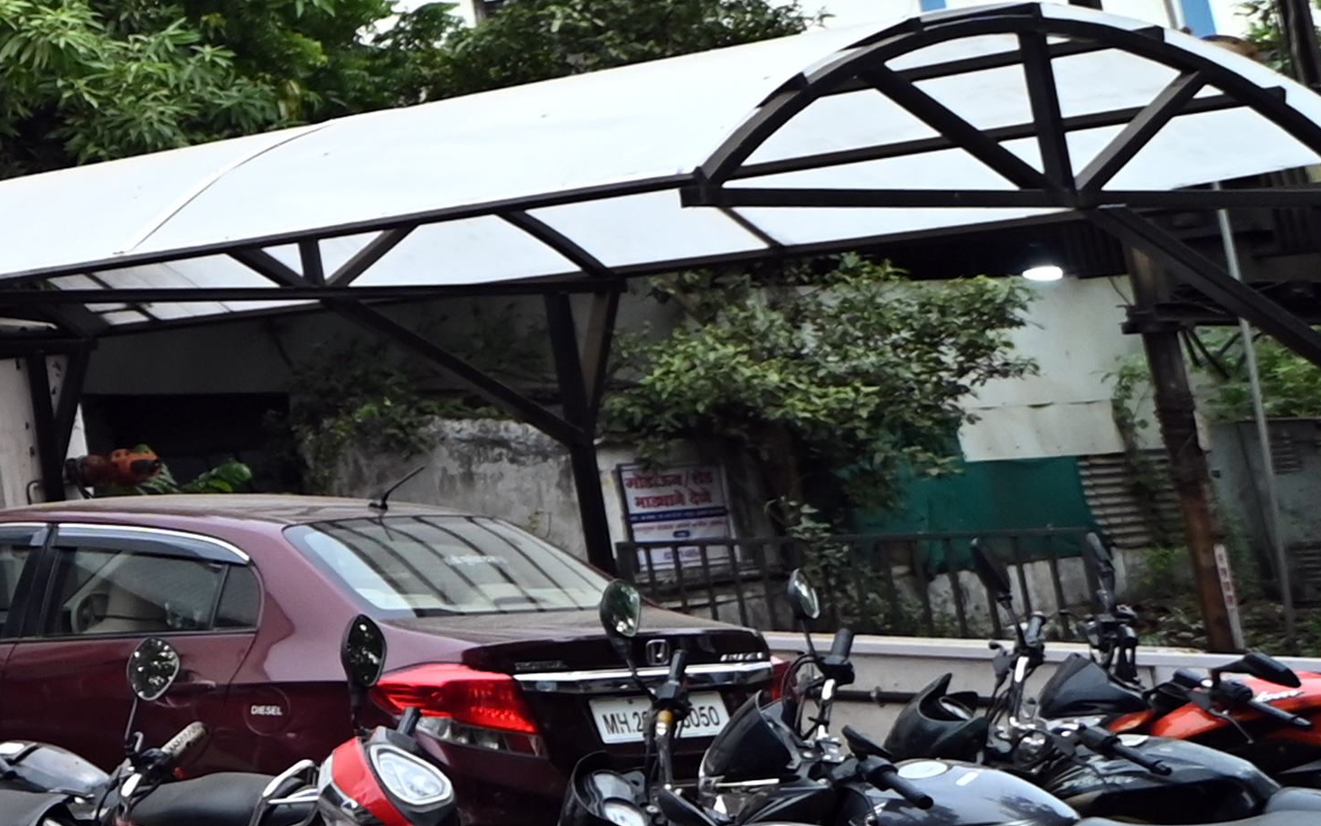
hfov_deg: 19.9
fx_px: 2124
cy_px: 272
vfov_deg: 21.9
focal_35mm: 59
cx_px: -1254
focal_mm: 14
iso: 400
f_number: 4
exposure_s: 1/200
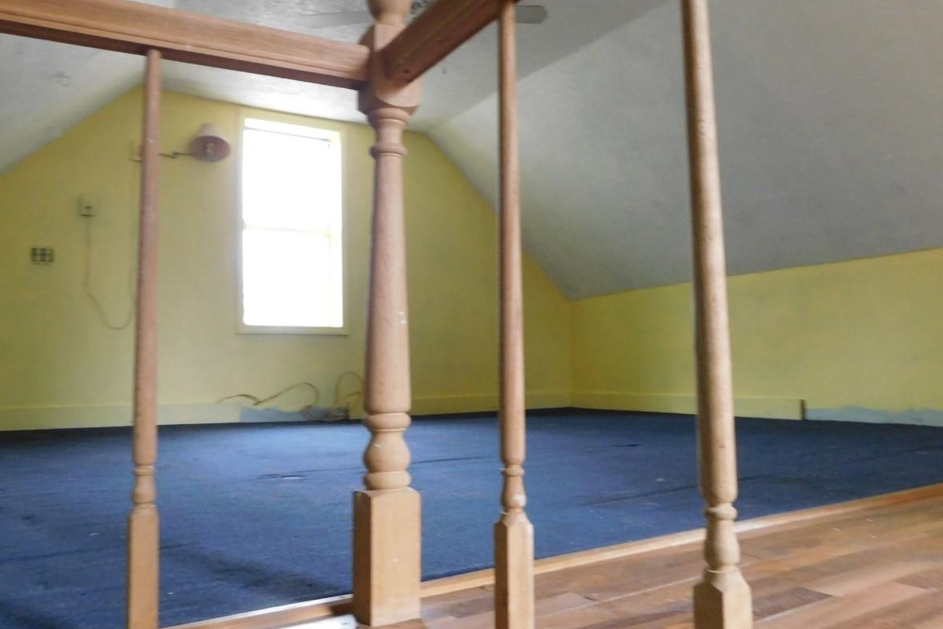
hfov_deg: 63.7
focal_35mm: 29
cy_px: 308
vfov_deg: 45.0
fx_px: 760
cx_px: 473
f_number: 3
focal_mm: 4
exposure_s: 1/25
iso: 400
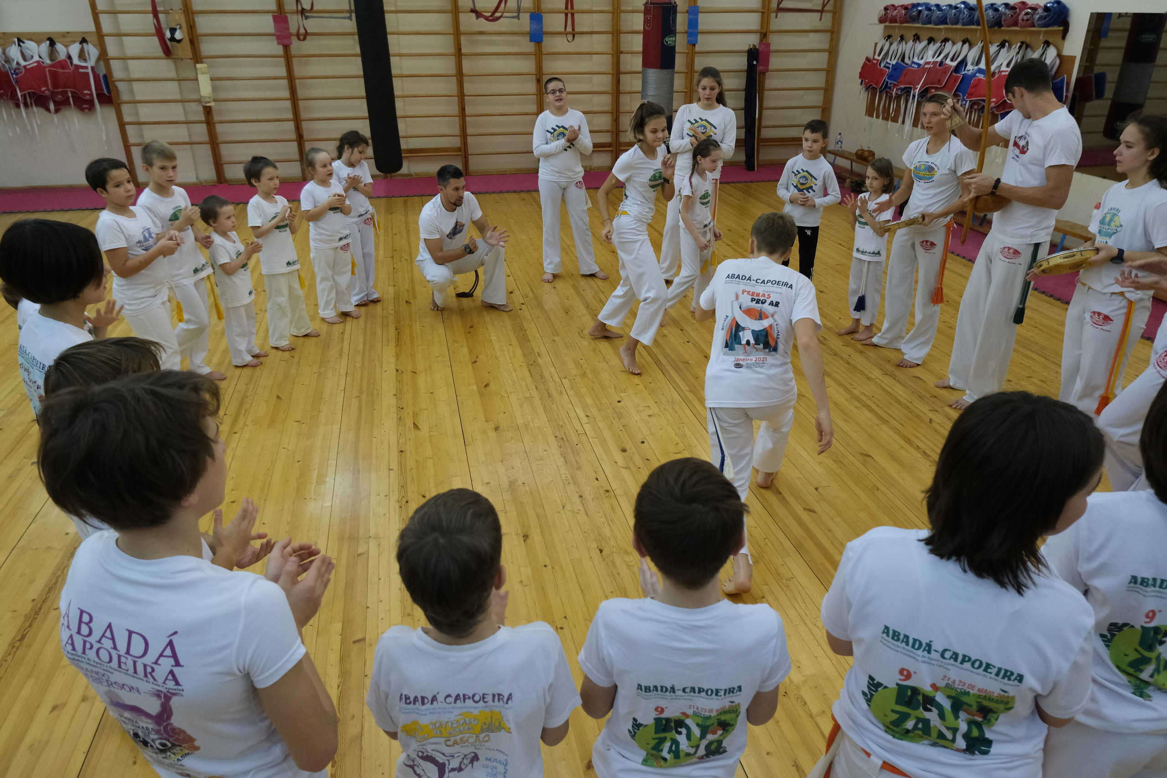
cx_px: 584
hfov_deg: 69.4
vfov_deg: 49.6
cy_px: 389
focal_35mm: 26
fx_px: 843
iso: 2500
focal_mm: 17
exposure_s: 1/320
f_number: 3.8
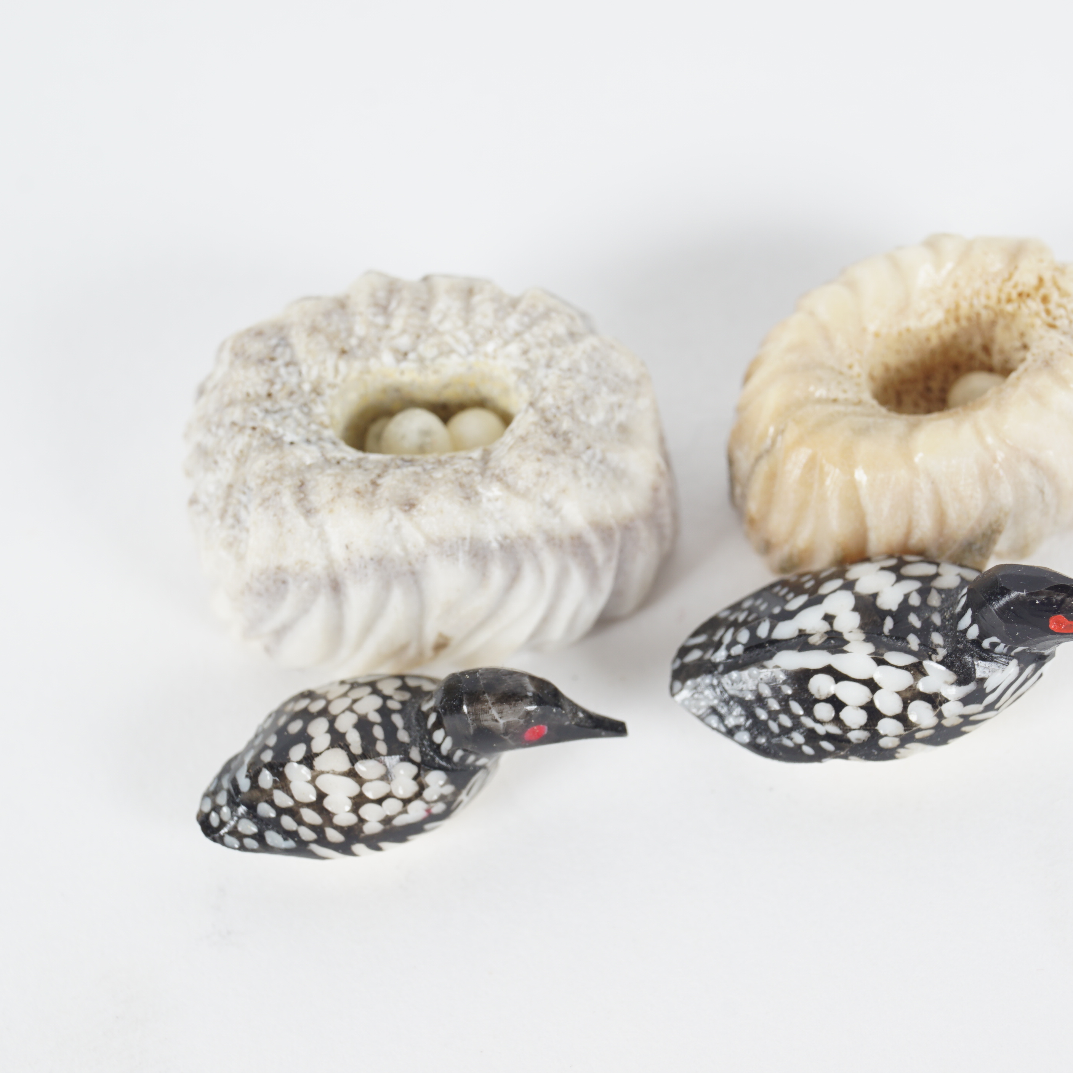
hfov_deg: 16.5
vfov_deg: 16.5
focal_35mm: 106
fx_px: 3705
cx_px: 663
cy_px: 536
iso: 100
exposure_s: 1/125
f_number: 14
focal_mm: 55
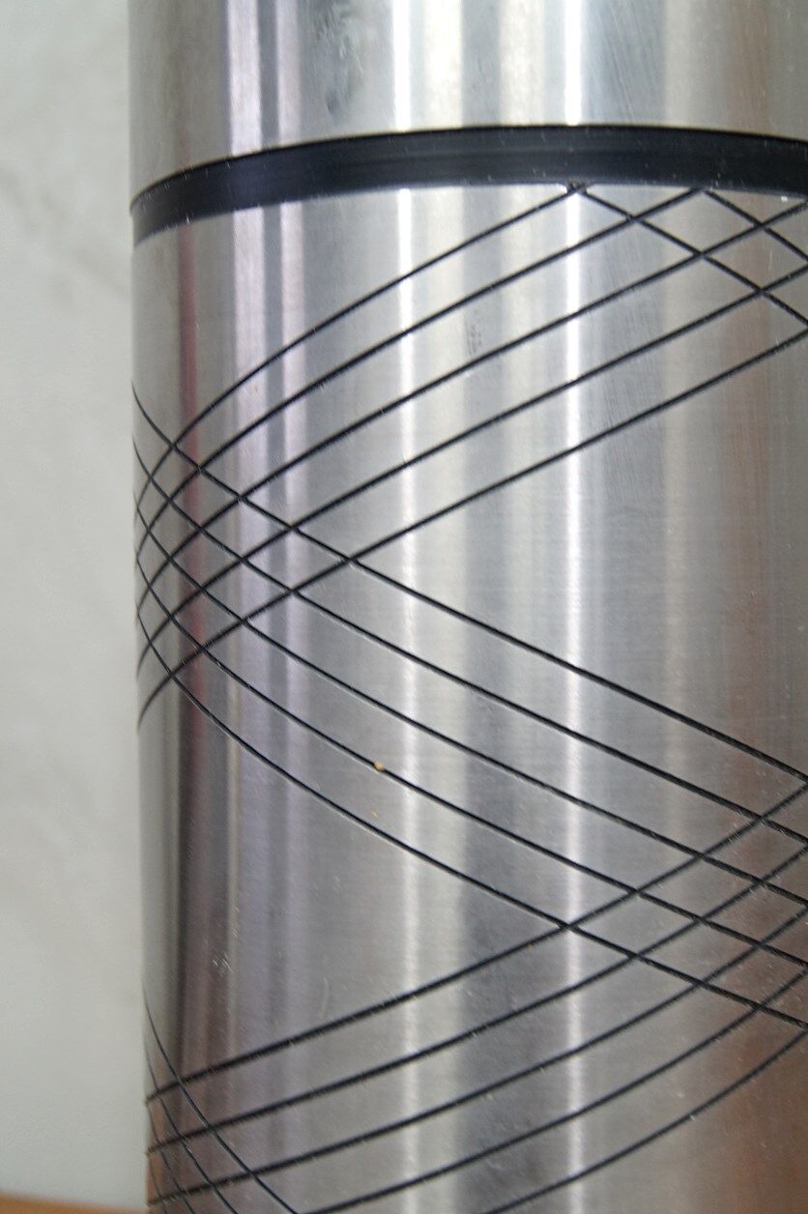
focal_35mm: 45
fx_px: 1517
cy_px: 607
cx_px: 404
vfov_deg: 43.6
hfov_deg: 29.8
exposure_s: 1/10
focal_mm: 30
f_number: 6.3
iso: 400
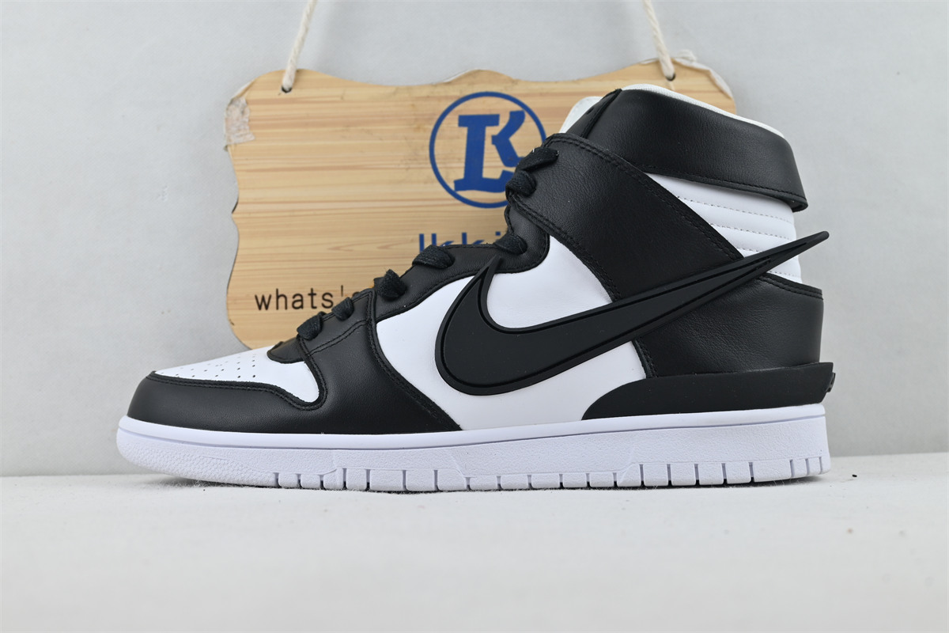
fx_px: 1087
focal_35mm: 41
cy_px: 316
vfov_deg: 32.4
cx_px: 474
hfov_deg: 47.2
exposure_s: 1/80
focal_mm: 27.5
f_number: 4.5
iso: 100
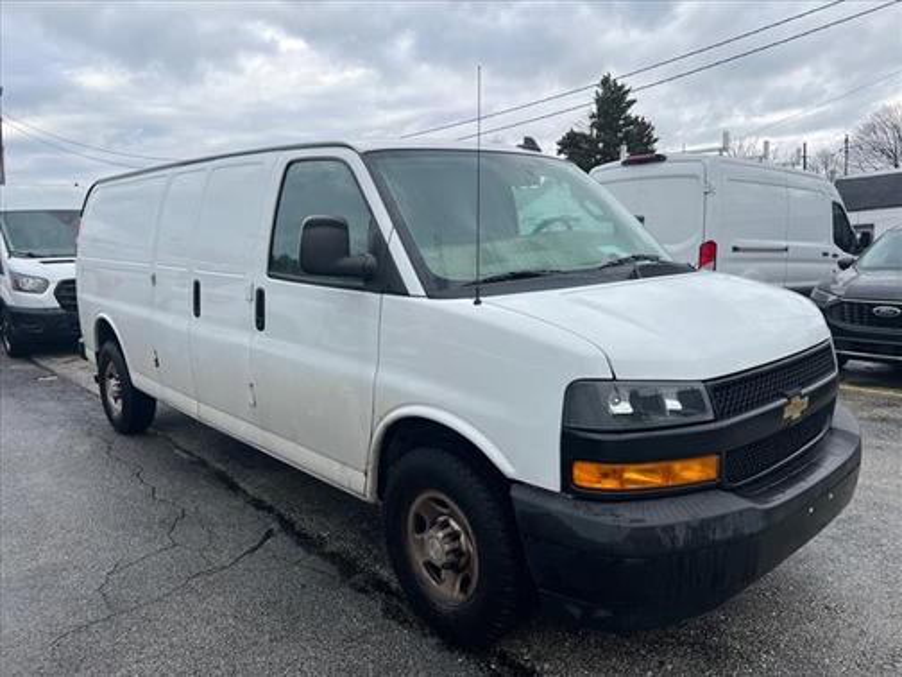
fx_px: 677
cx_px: 451
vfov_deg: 53.1
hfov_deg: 67.3
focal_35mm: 26
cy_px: 338
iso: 50
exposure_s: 1/1669
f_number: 1.5
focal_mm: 5.7
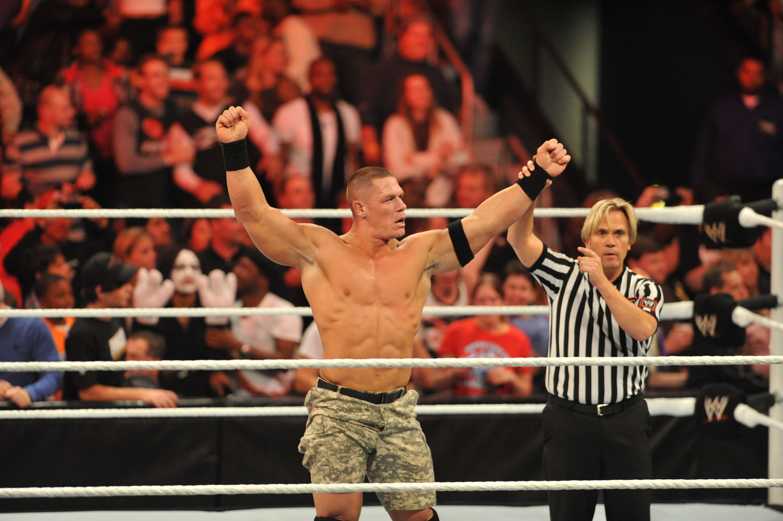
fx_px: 6521
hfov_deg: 6.9
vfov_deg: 4.6
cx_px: 392
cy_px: 260
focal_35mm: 300
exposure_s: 1/350
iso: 3200
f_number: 2.8
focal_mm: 300
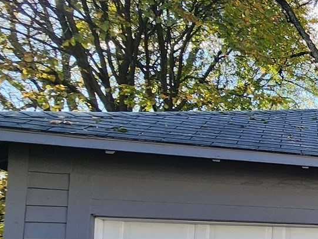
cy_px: 243
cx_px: 558
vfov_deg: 27.8
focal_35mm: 49
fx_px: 450
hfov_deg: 23.0
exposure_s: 1/479
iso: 50
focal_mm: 2.2
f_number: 2.2
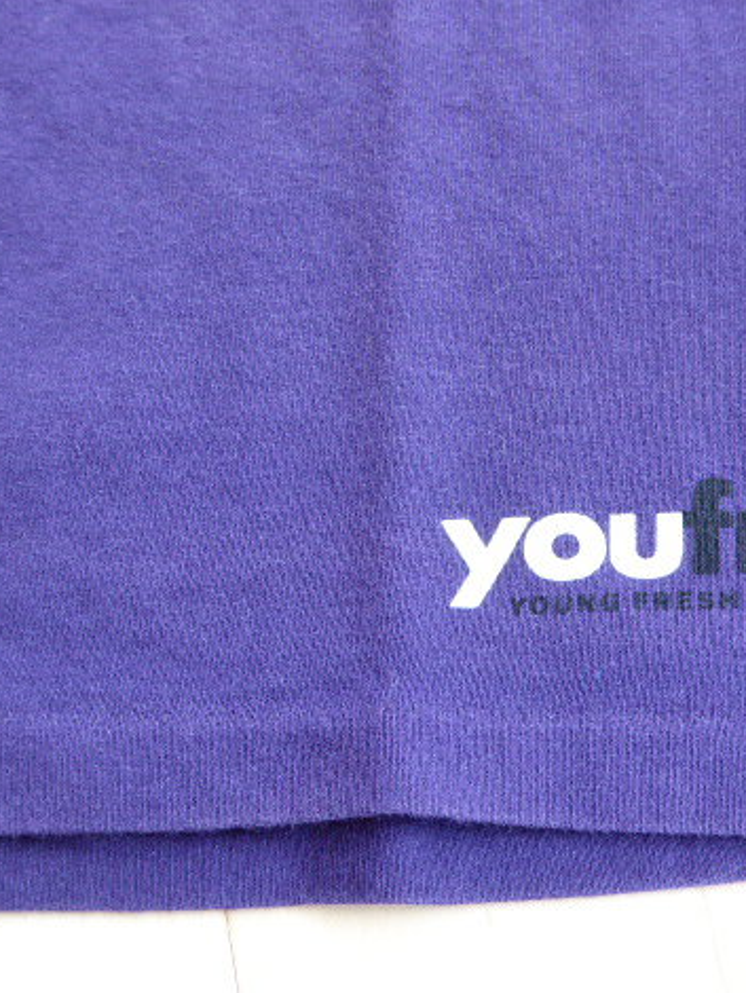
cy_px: 505
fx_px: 1407
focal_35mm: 49
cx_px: 475
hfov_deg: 29.6
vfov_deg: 38.9
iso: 400
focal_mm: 6.3
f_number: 3.7
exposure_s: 1/15
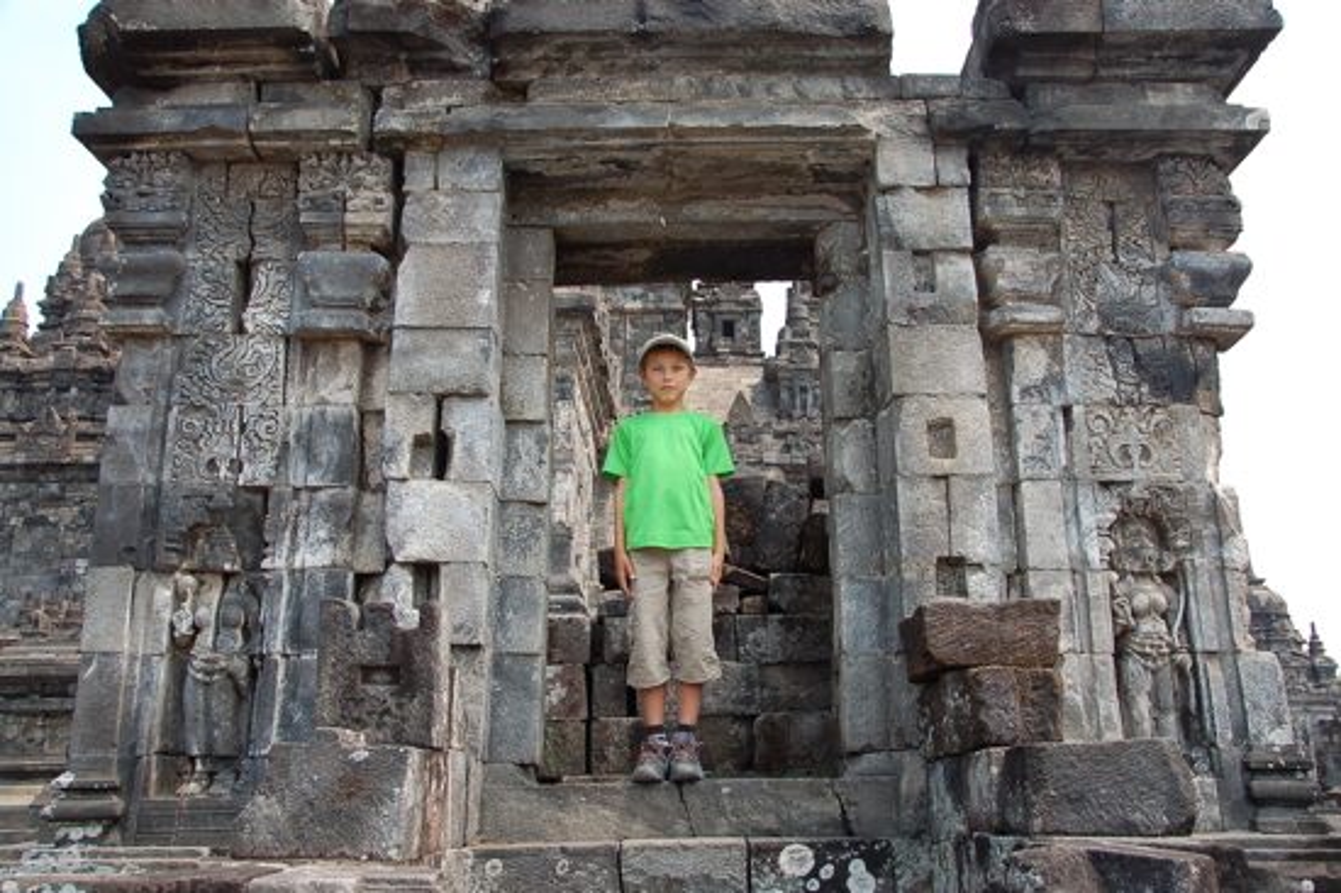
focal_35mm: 33
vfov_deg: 39.9
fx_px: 1228
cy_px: 446
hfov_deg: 57.3
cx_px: 670
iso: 200
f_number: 6.3
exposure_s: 1/160
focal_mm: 22
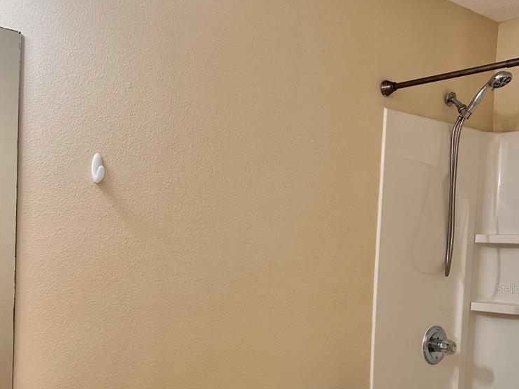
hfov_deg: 44.7
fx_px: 630
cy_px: 288
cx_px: 231
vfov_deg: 33.7
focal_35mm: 42
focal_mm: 5.7
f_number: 1.5
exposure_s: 1/120
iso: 100
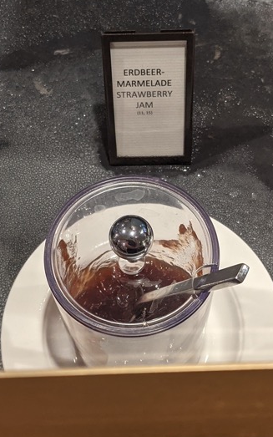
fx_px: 666
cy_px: 192
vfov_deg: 36.2
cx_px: 129
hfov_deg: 23.1
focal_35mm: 56
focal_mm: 4.38
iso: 222
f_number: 1.73
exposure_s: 1/244
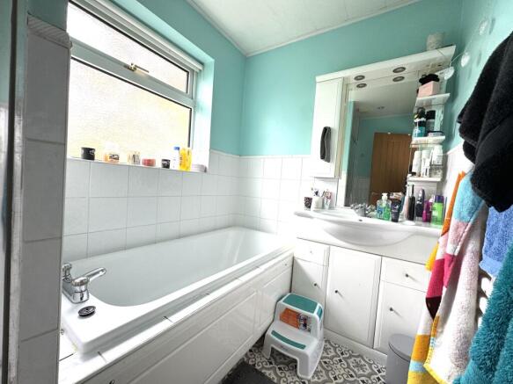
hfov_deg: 102.1
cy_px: 192
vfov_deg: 85.7
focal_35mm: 14
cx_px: 256
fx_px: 207
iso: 64
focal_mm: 2.22
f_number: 2.2
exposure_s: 1/99
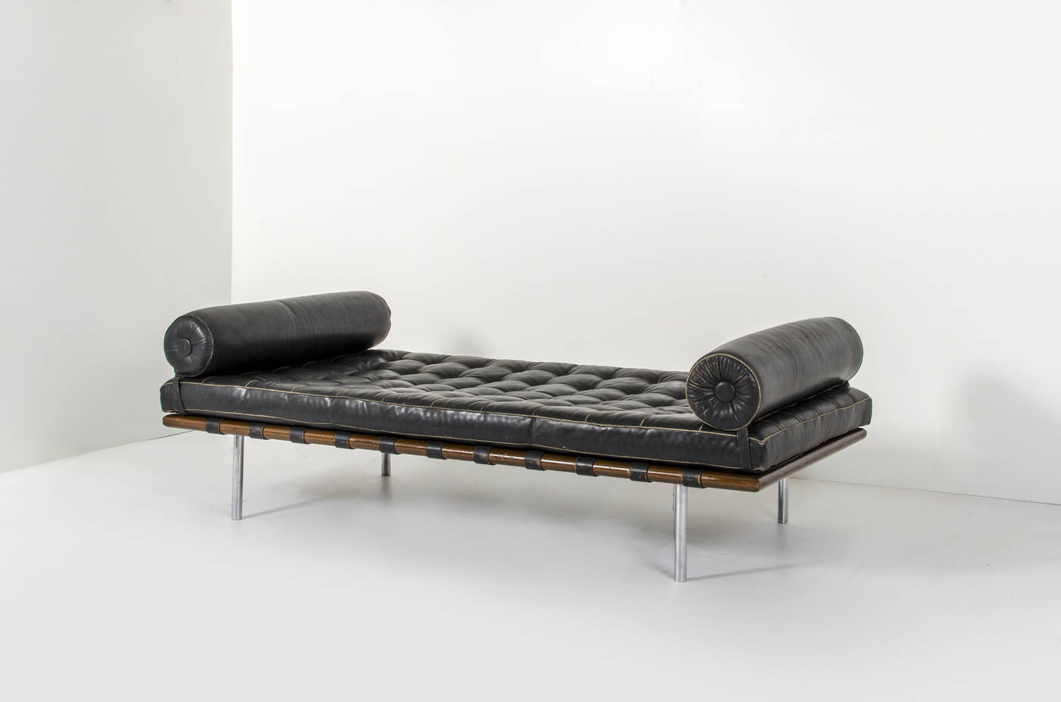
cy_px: 351
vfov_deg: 25.6
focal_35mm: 52
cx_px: 530
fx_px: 1544
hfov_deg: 37.9
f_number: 18
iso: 100
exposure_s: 1/250
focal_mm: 35
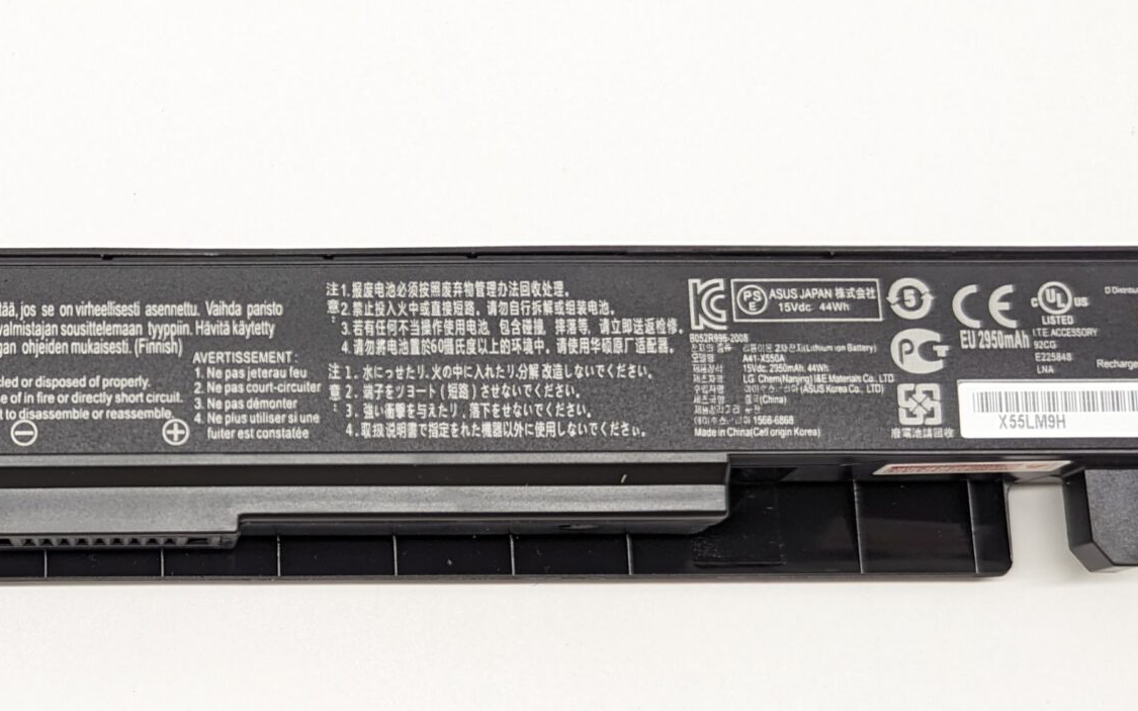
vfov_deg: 22.3
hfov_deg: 33.6
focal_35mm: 58
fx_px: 1799
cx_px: 157
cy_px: 416
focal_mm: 6.81
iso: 85
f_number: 1.85
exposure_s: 1/90
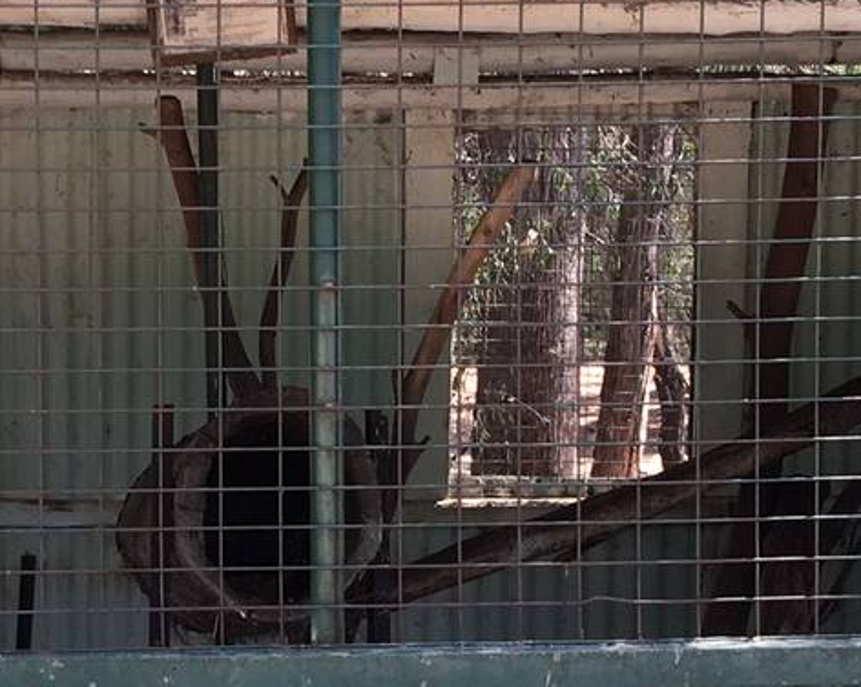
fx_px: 2445
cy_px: 468
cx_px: 171
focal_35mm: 96
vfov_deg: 16.0
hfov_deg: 19.8
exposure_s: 1/100
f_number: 2.2
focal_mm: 4.15
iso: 32
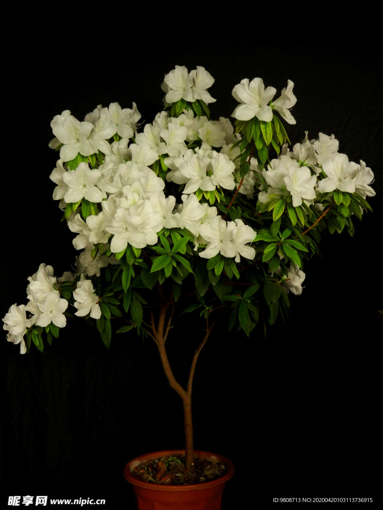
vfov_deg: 36.2
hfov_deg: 27.5
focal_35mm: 53
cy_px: 255
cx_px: 192
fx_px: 782
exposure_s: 1/40
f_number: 4.4
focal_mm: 9.4
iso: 360
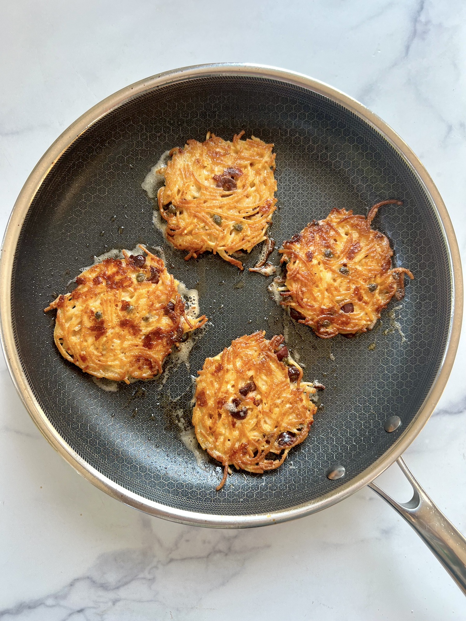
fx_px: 467
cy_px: 310
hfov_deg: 53.1
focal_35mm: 26
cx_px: 233
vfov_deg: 67.3
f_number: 1.5
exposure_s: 1/121
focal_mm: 5.7
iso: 64
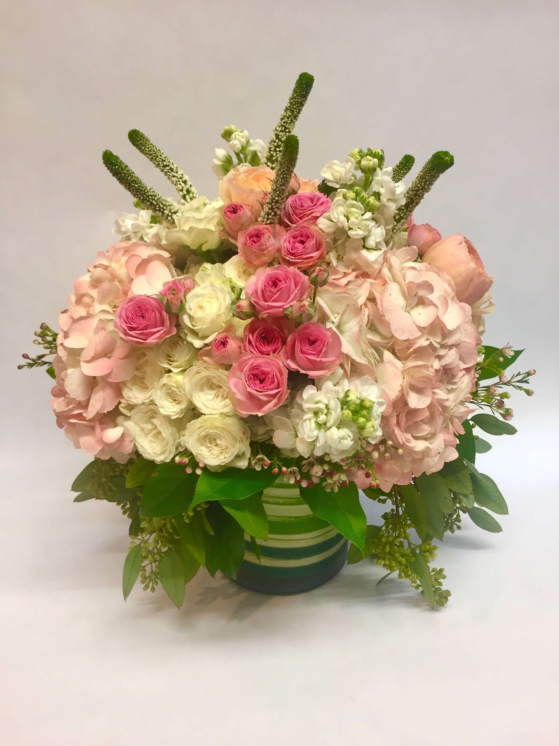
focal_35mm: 29
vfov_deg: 61.7
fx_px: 624
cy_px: 373
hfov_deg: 48.2
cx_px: 280
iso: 64
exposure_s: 1/30
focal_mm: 4.15
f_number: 2.2
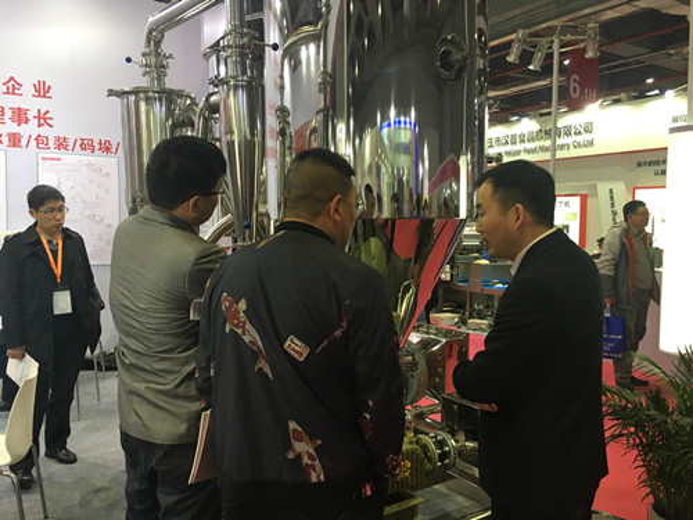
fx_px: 581
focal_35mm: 29
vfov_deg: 48.2
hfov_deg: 61.7
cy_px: 260
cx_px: 346
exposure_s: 1/33
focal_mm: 4.15
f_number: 2.2
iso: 40
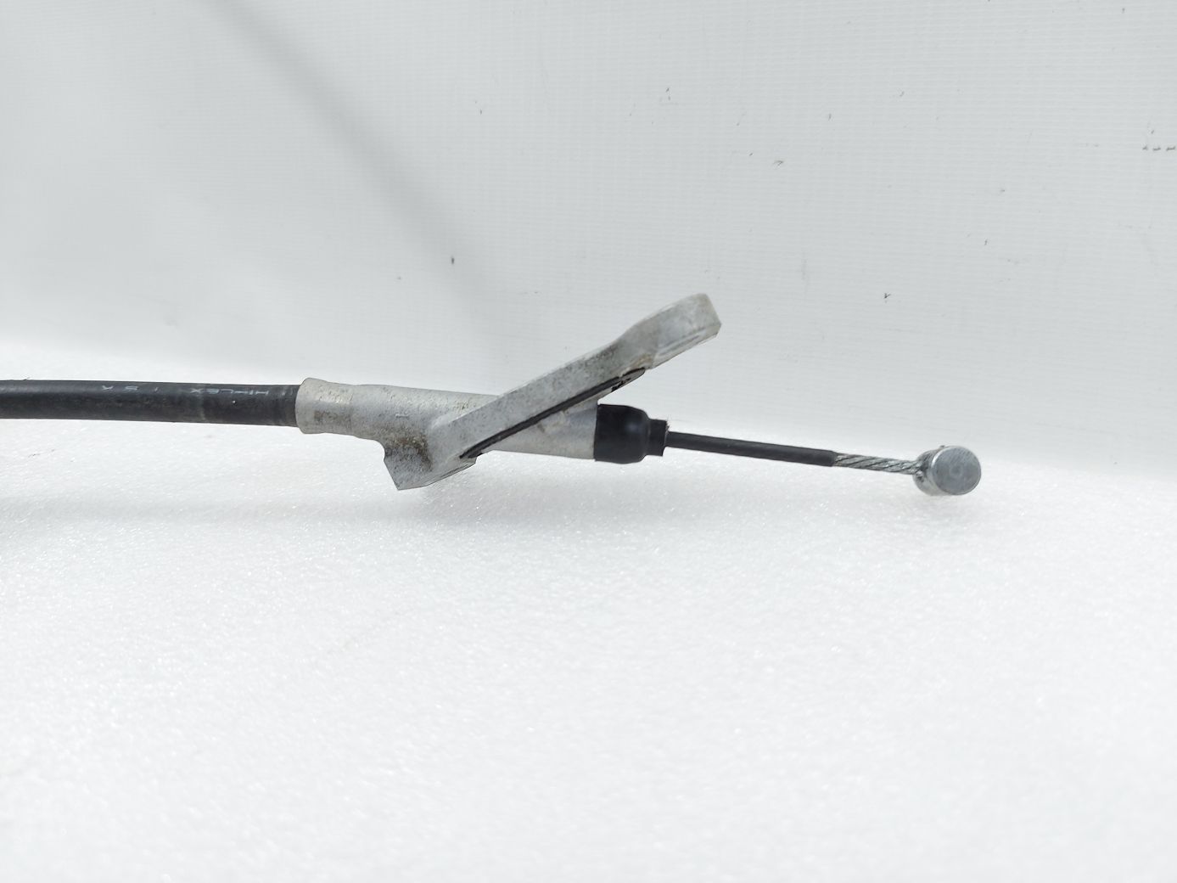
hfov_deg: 71.6
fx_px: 816
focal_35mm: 24
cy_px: 442
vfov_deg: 56.8
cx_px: 588
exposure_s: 1/50
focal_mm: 5.23
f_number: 1.8
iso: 50
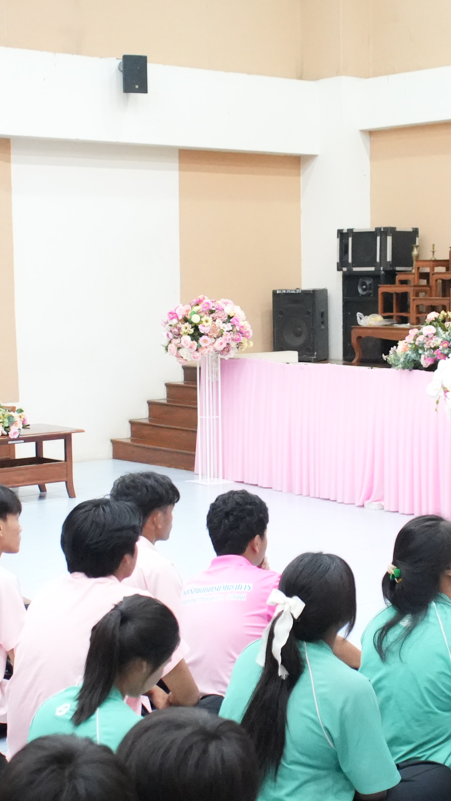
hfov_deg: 17.7
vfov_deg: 31.0
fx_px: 1446
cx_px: 261
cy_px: 448
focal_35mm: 68
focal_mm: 28
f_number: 3.5
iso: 10000
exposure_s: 1/250
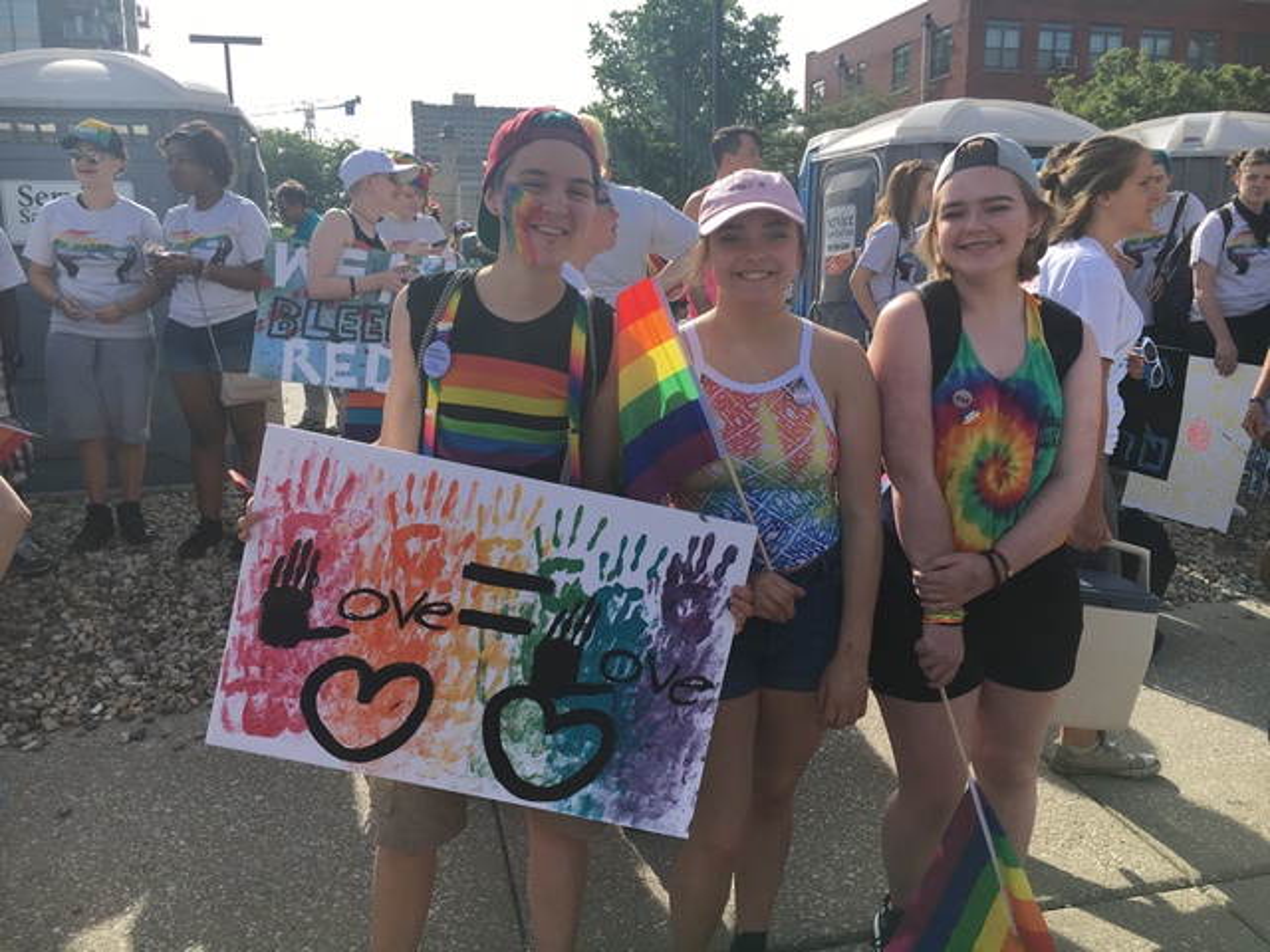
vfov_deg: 48.2
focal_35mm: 29
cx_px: 635
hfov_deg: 61.7
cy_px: 476
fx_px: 1064
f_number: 2.2
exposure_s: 1/1099
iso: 25
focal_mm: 4.15
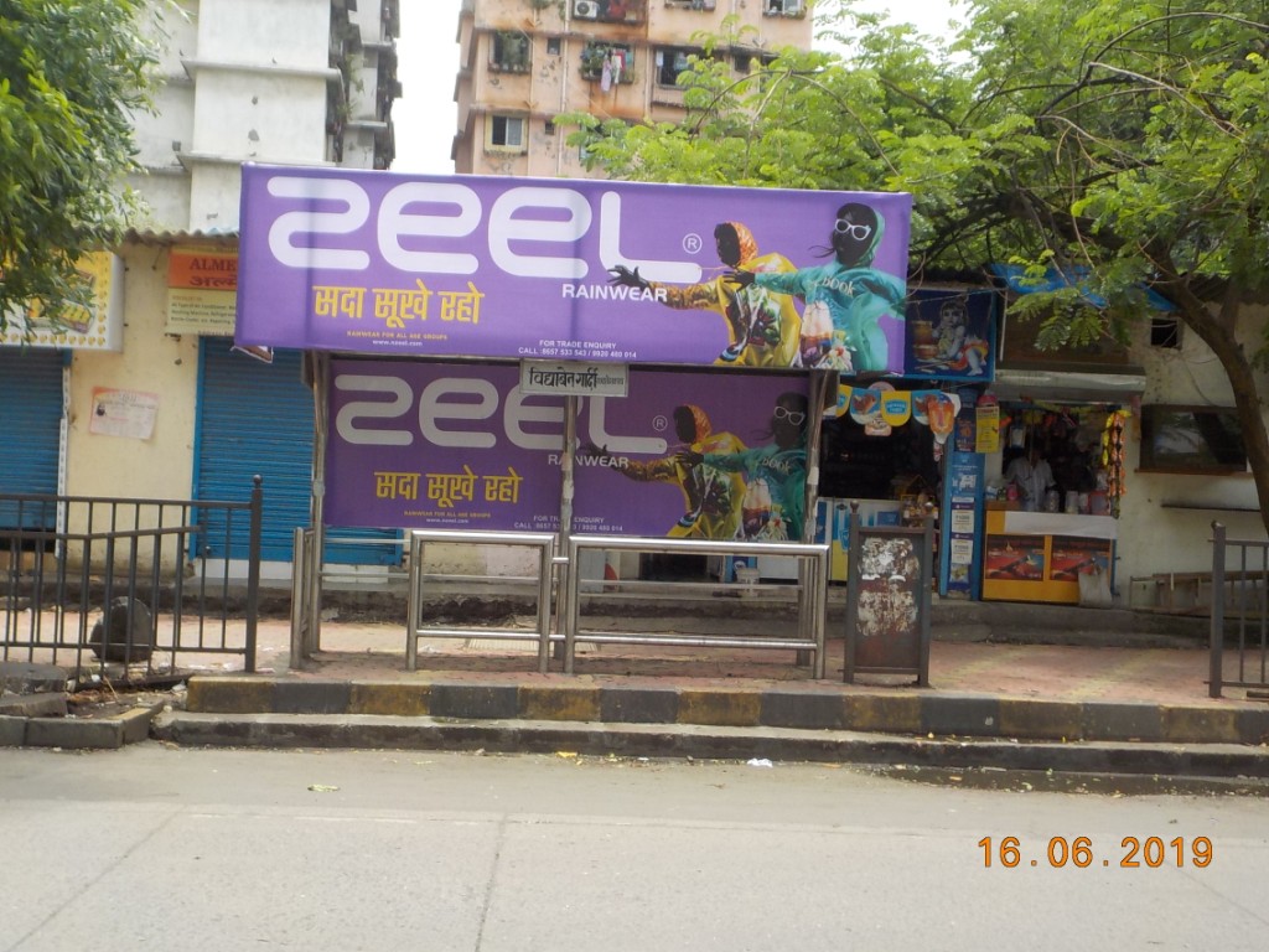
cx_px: 634
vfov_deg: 37.7
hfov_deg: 49.0
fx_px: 1393
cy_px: 476
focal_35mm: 38
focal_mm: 5.2
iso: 125
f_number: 3.7
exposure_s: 1/400
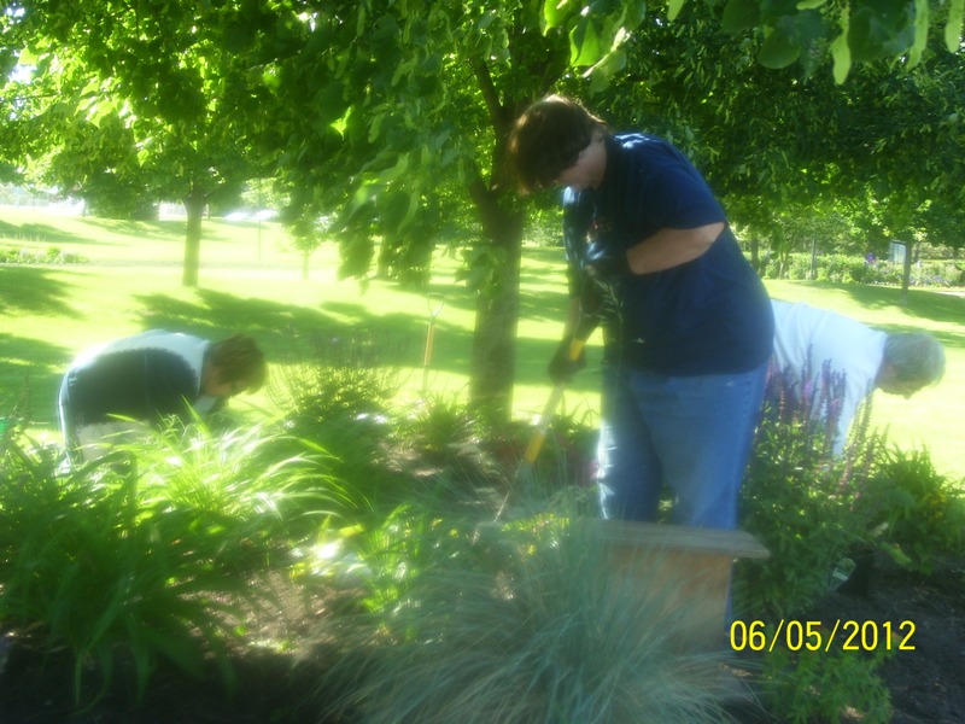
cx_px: 482
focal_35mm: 57
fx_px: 1589
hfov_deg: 33.8
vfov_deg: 25.7
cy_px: 362
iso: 80
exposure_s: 1/125
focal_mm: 9.4
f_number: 3.4
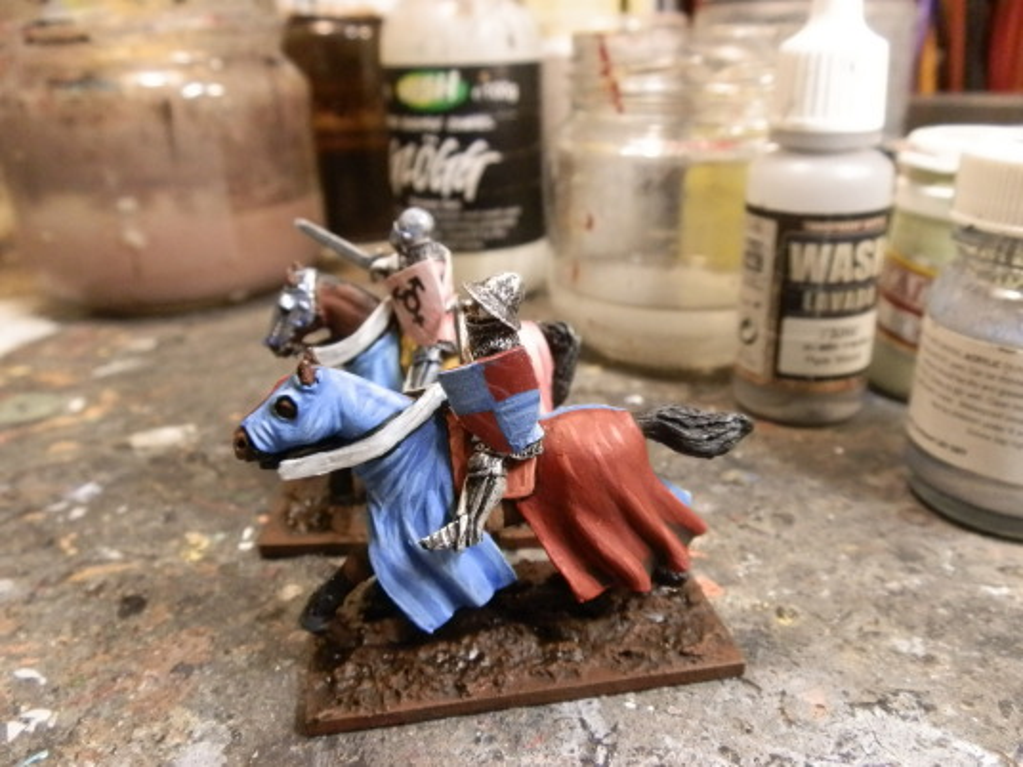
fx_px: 827
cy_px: 384
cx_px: 512
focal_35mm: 28
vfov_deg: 49.7
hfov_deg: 63.4
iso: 400
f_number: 3.1
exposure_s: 1/80
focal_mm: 5
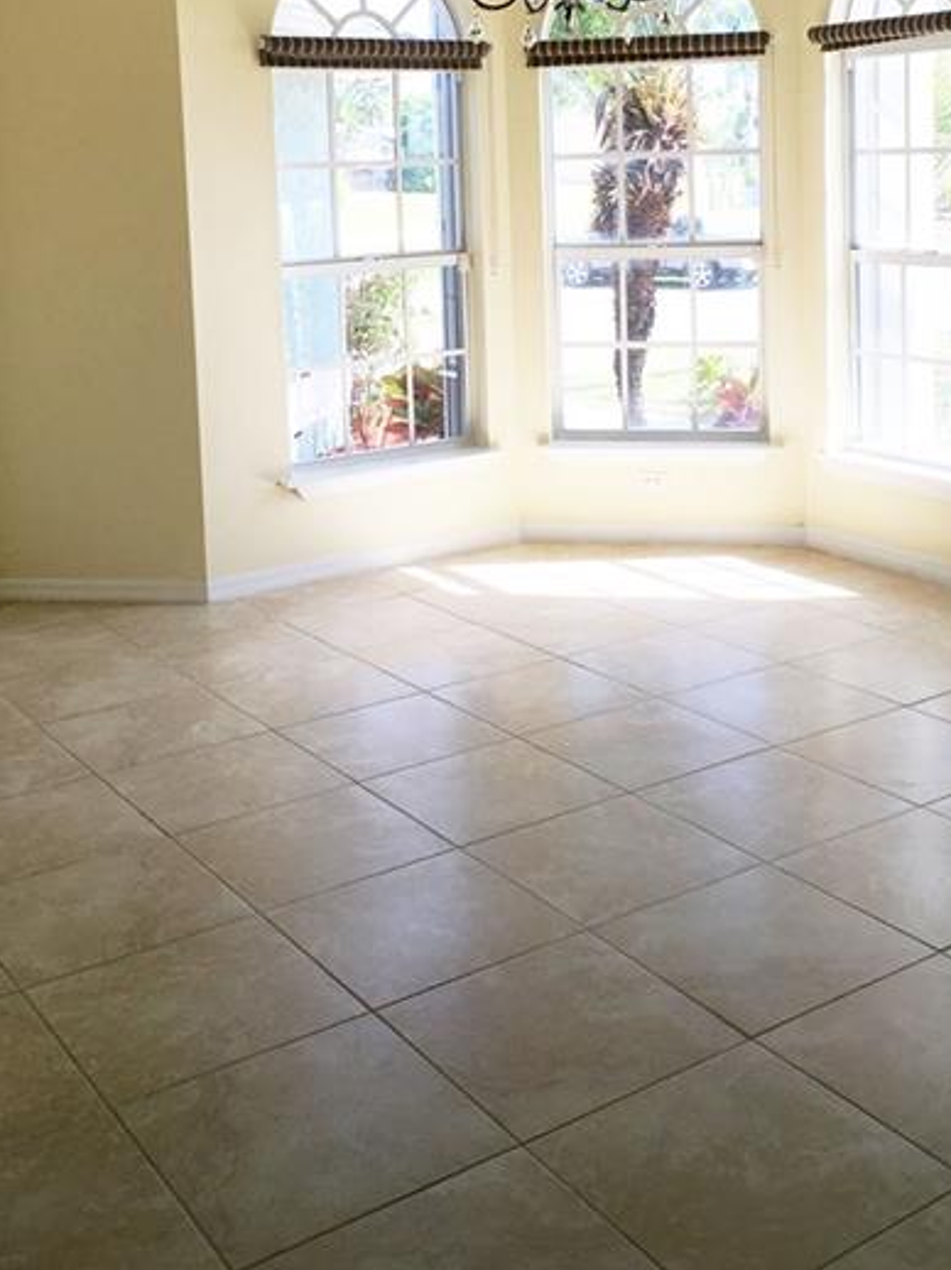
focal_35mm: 43
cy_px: 368
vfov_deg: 42.9
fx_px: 1576
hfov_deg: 33.5
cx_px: 549
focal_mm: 4.15
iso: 25
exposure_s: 1/183
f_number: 2.2
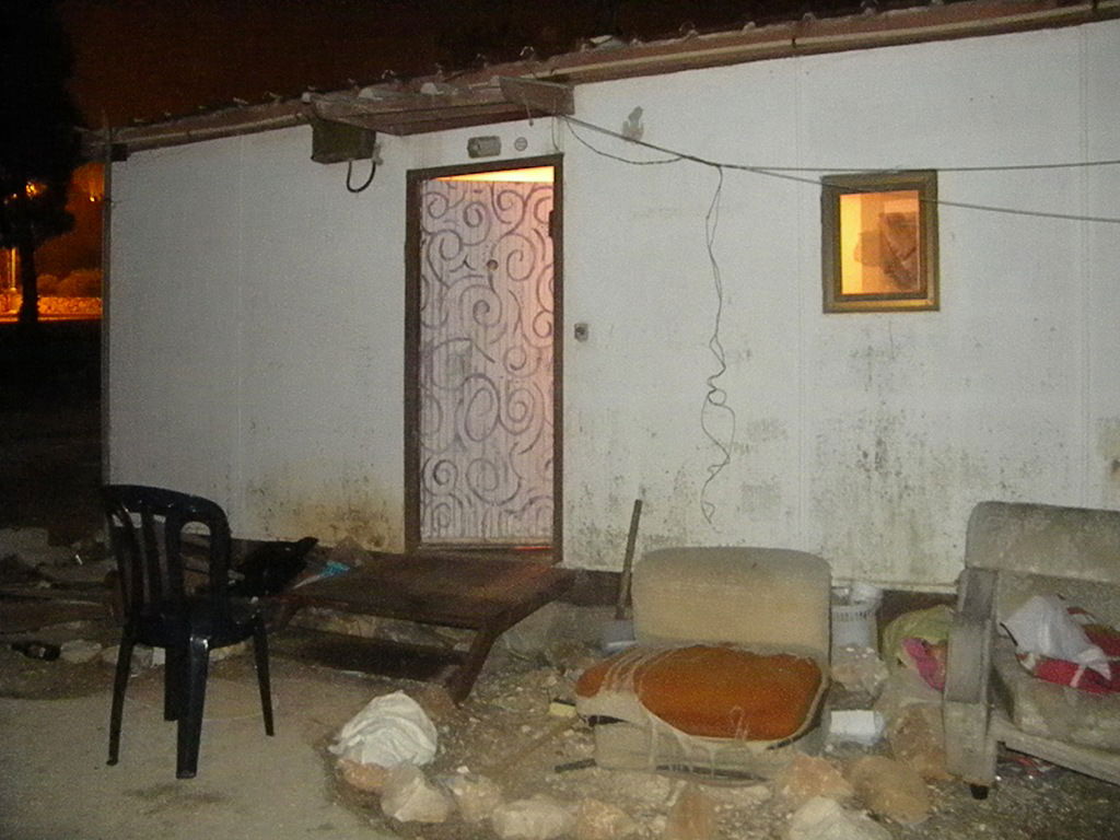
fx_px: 906
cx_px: 560
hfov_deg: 63.4
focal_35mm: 28
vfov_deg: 49.7
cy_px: 420
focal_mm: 5
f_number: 3.5
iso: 3200
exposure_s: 1/26
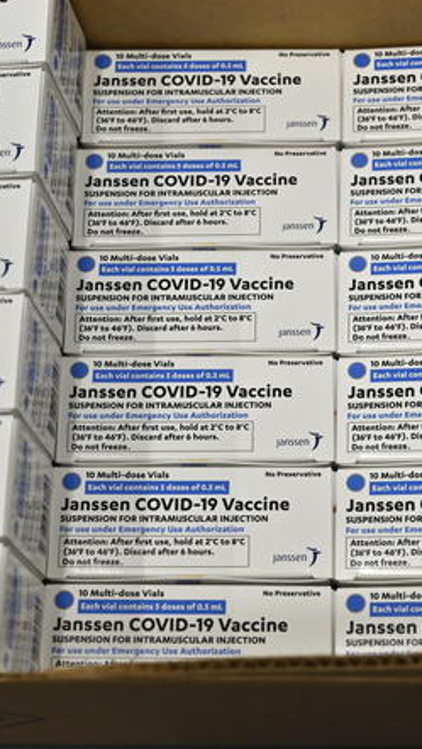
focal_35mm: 83
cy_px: 363
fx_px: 1649
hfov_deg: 14.5
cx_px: 325
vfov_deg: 25.6
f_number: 5.6
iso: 900
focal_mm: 50
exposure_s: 1/500
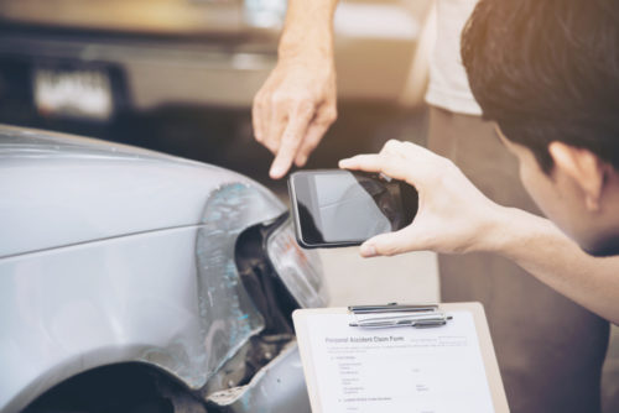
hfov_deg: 17.1
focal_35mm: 120
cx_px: 310
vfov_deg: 11.4
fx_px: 2064
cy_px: 206
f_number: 4
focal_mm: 120
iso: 200
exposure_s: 1/250
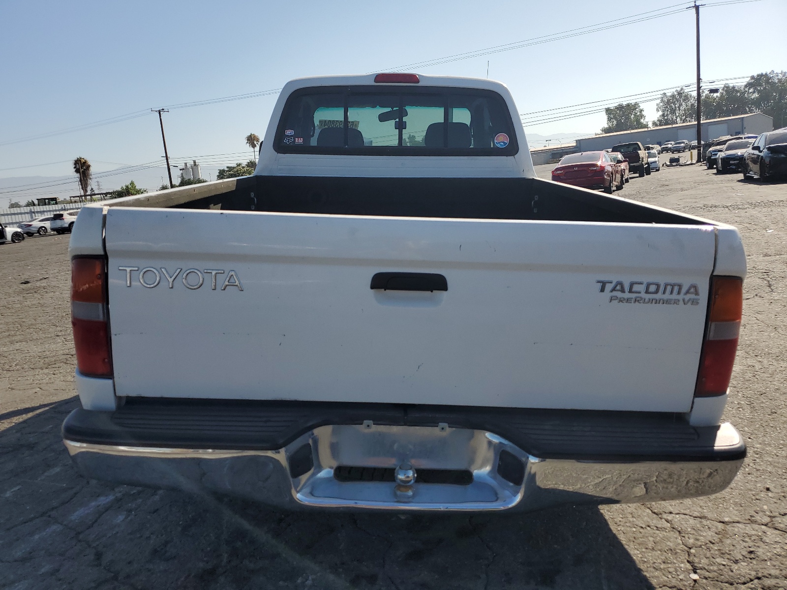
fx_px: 591
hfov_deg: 67.3
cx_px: 394
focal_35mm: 26
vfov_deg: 53.1
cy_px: 295
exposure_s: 1/5000
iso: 50
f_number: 1.5
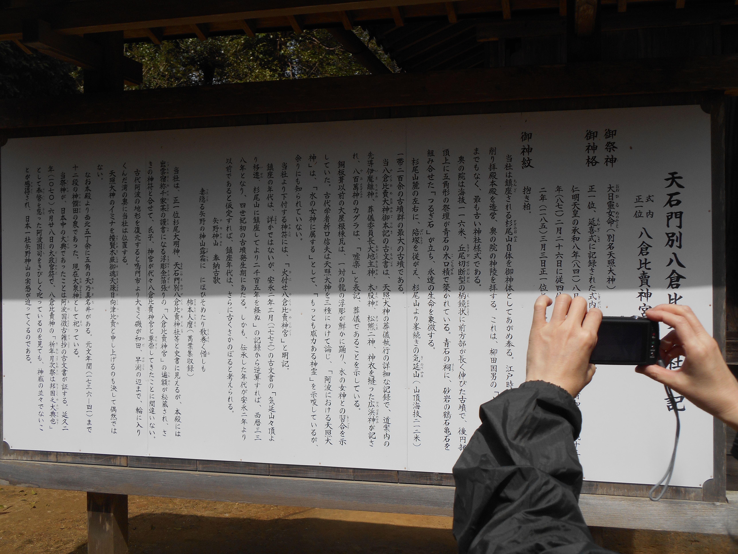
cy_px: 277
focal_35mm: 41
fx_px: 874
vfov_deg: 35.1
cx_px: 369
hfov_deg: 45.8
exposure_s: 1/1600
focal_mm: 7.2
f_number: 3.9
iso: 80
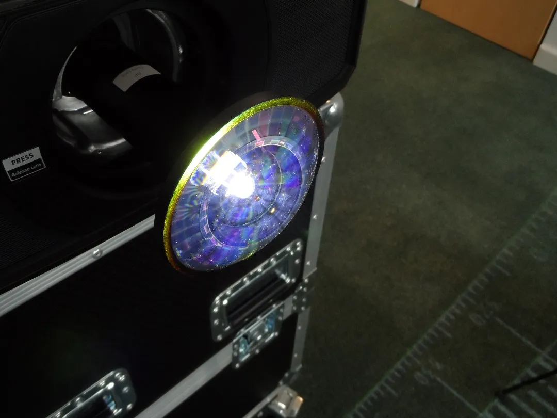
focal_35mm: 32
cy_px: 209
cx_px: 278
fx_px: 515
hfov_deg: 56.8
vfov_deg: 44.2
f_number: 3.4
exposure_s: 1/45
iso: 320
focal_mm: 5.3
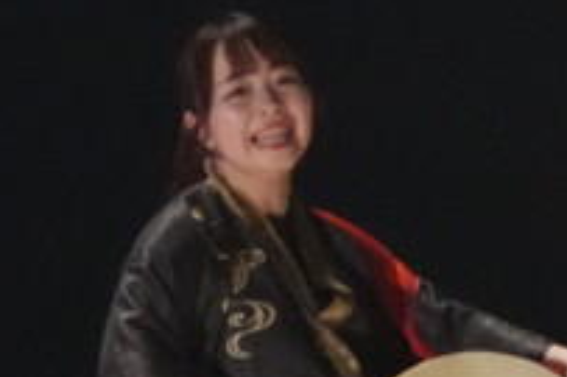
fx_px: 15728
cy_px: 566
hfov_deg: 2.1
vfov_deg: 1.4
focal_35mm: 999
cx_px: 162
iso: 6400
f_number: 6.3
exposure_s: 1/160
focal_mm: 135
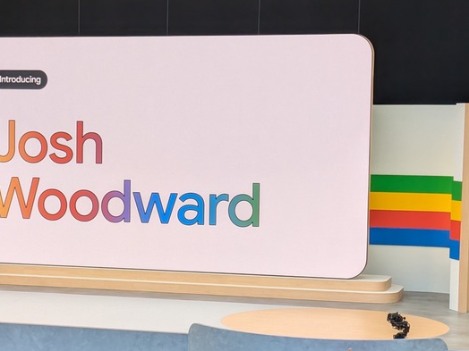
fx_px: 989
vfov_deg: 20.1
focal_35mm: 73
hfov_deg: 26.5
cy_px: 216
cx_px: 139
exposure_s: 1/521
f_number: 1.7
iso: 82
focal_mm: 4.53
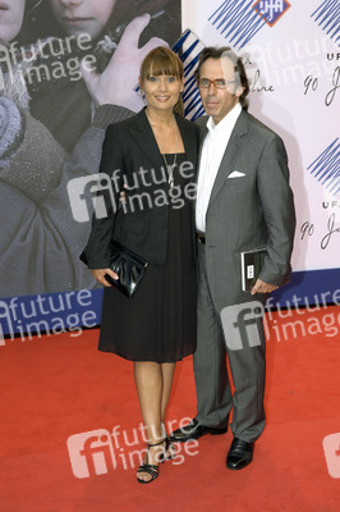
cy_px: 256
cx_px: 170
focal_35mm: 66
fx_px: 937
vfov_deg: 30.5
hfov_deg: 20.6
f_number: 6.3
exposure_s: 1/100
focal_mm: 44
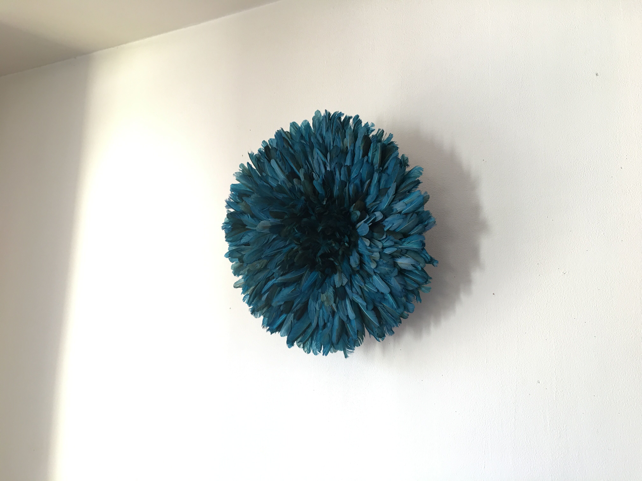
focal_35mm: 29
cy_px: 240
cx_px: 321
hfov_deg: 61.7
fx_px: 538
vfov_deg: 48.2
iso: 50
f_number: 2.2
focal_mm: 4.15
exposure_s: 1/17
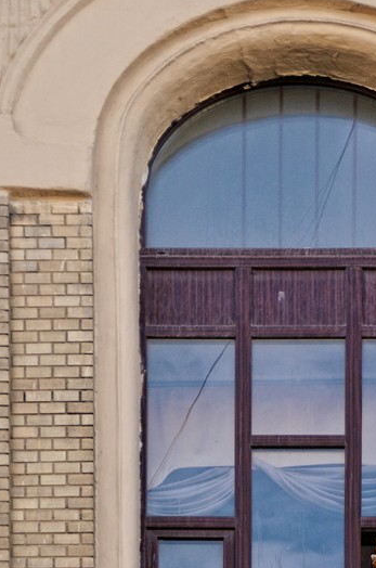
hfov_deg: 5.9
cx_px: 295
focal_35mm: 232
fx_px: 3651
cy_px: 415
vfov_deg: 8.9
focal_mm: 90
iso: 320
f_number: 5.6
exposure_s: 1/500
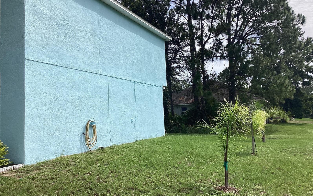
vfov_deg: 38.3
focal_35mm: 33
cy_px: 87
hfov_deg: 58.1
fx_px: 282
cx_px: 157
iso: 25
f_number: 2.4
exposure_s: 1/1698
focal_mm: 3.3
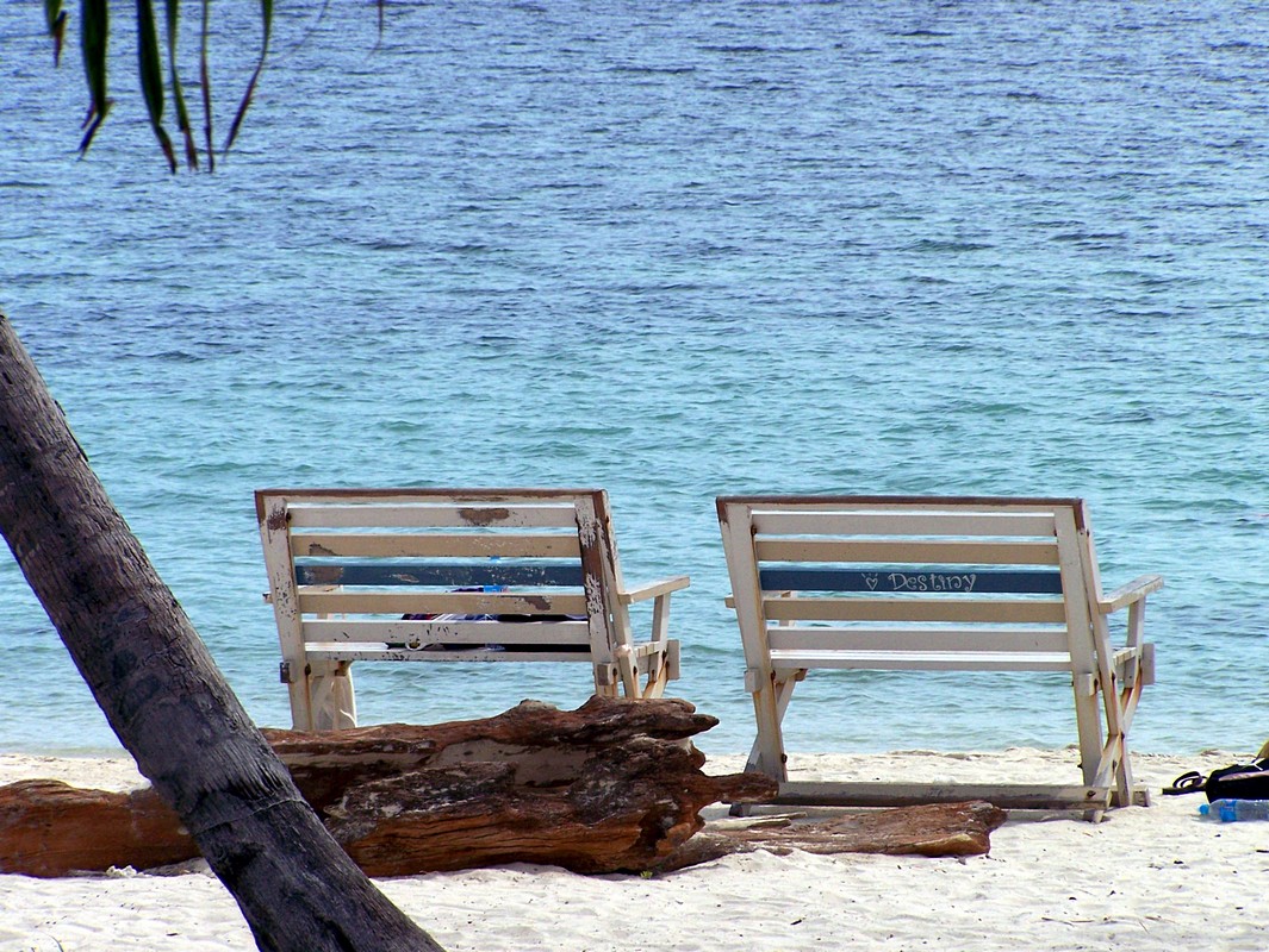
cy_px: 476
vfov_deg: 6.8
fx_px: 7996
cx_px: 634
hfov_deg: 9.1
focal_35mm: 218
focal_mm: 36.2
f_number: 6.3
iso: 80
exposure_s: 1/800
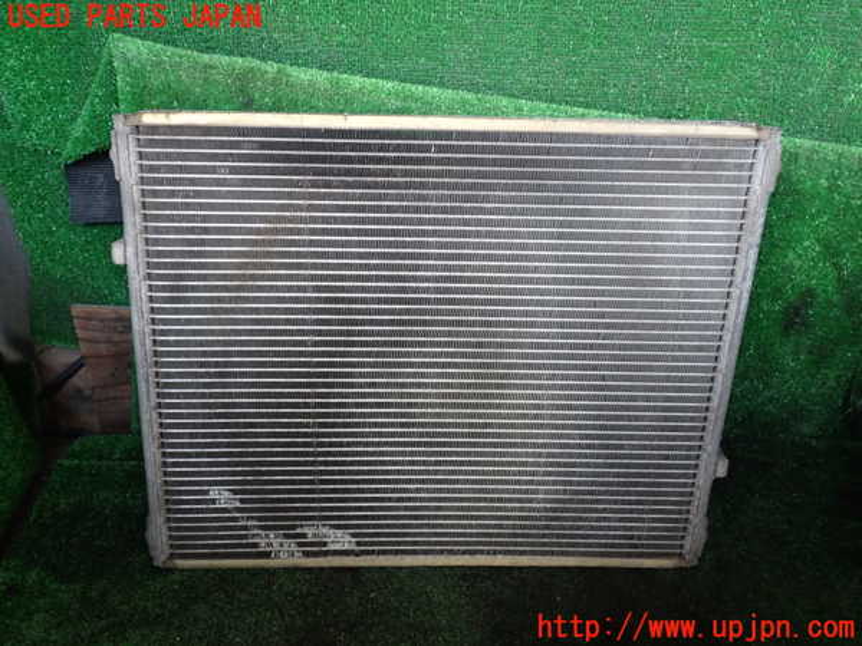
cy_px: 323
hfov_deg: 60.0
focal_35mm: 30
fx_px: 747
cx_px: 431
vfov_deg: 46.8
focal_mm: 5.4
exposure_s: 1/50
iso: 200
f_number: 2.3
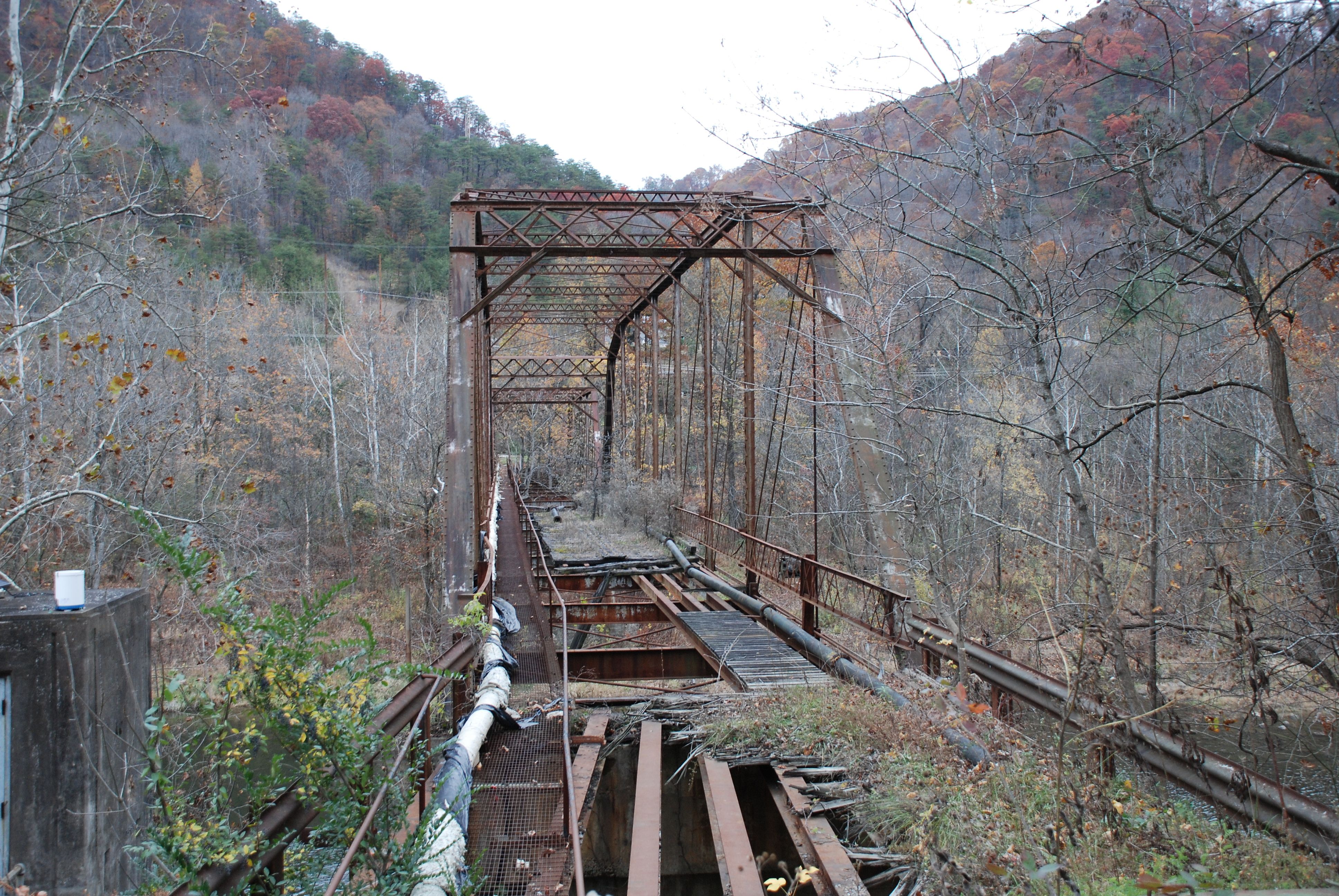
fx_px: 1341
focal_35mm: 36
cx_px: 670
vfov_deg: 37.0
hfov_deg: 53.1
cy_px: 448
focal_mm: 24
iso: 400
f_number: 4
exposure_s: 1/60
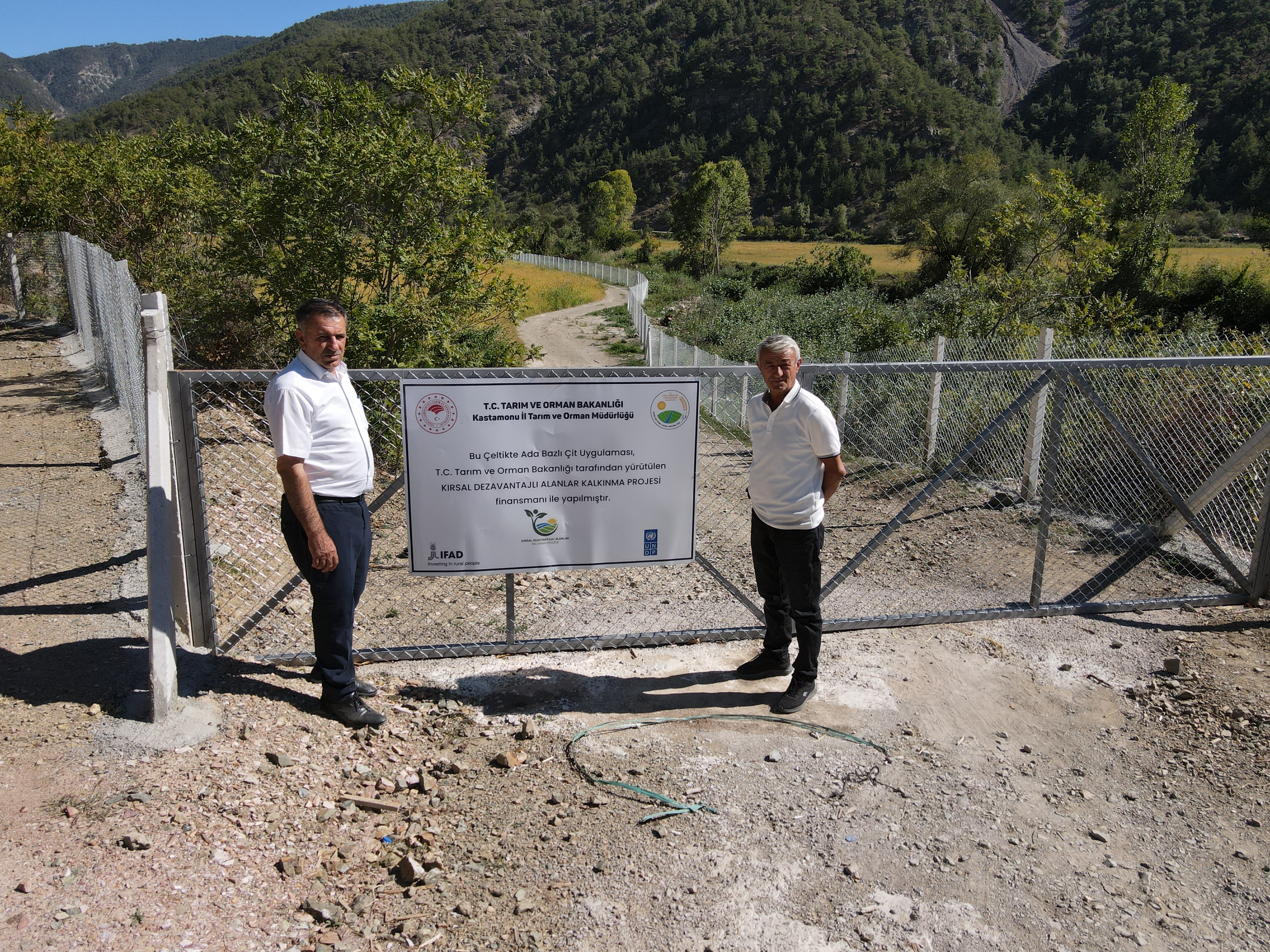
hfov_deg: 71.6
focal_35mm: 24
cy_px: 476
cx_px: 635
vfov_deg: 56.8
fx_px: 881
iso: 100
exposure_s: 1/800
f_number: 2.8
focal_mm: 4.5
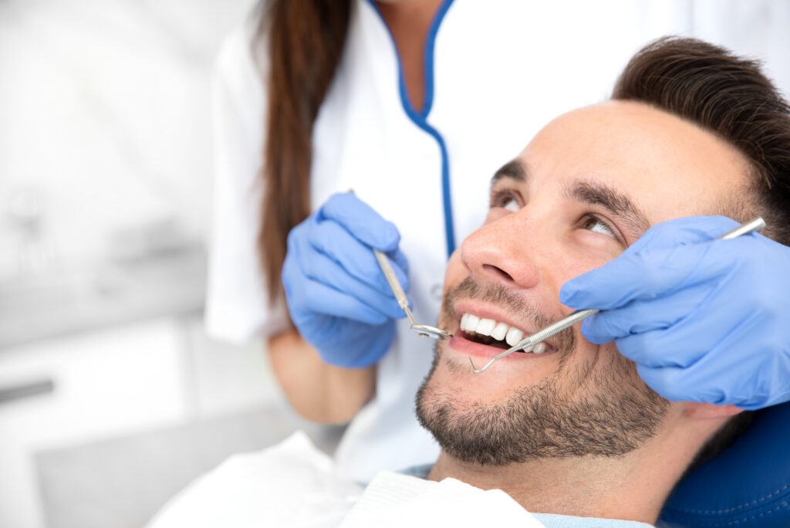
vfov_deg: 19.5
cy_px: 264
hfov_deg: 28.8
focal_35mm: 70
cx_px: 395
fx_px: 1537
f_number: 4
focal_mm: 70
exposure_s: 1/200
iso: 200
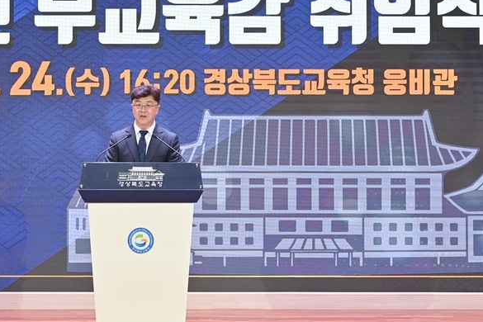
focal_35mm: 120
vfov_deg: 11.4
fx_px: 1610
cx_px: 144
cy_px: 132
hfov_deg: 17.0
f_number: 6.3
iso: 1600
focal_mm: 78
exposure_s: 1/200
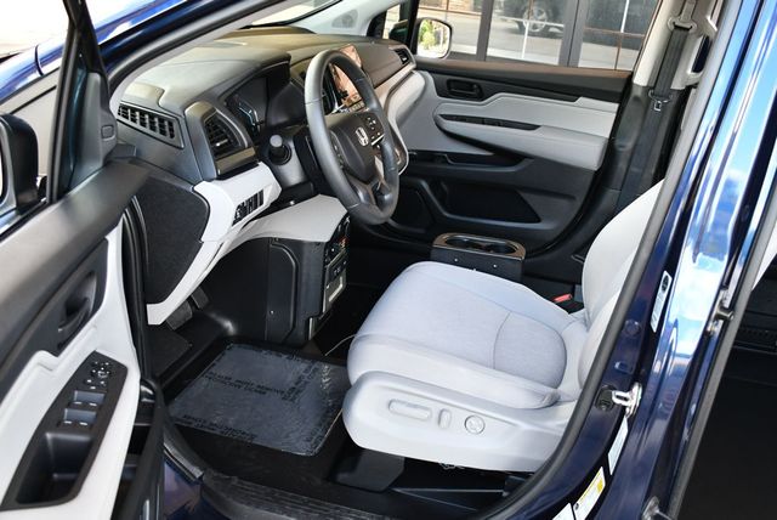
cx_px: 388
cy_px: 260
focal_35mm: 36
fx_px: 778
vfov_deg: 36.9
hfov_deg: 53.1
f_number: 3.5
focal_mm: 18
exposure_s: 1/200
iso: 800
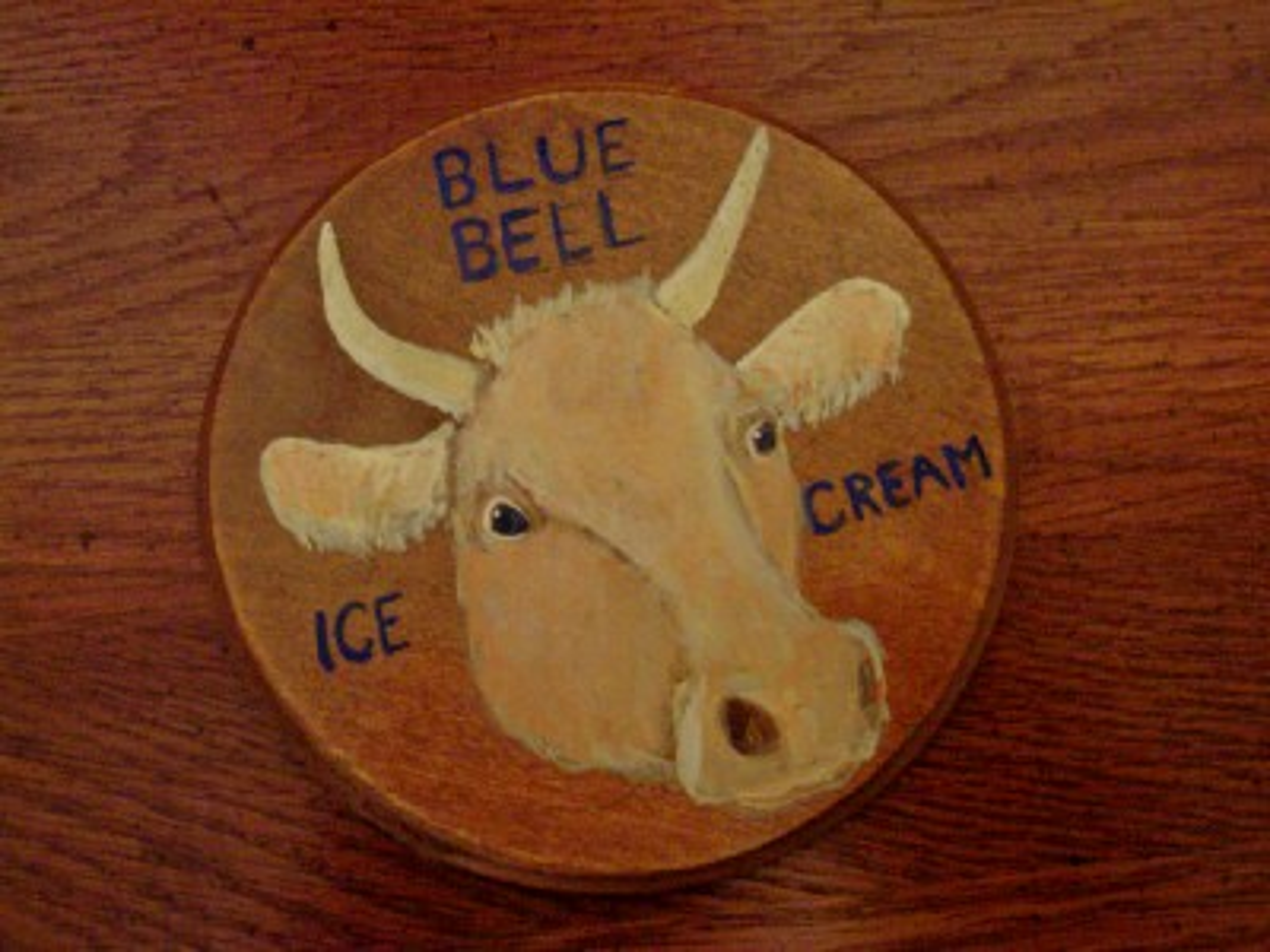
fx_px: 1357
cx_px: 635
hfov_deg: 50.1
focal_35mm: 37
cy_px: 476
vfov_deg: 38.7
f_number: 2.8
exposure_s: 1/8
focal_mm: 5.6
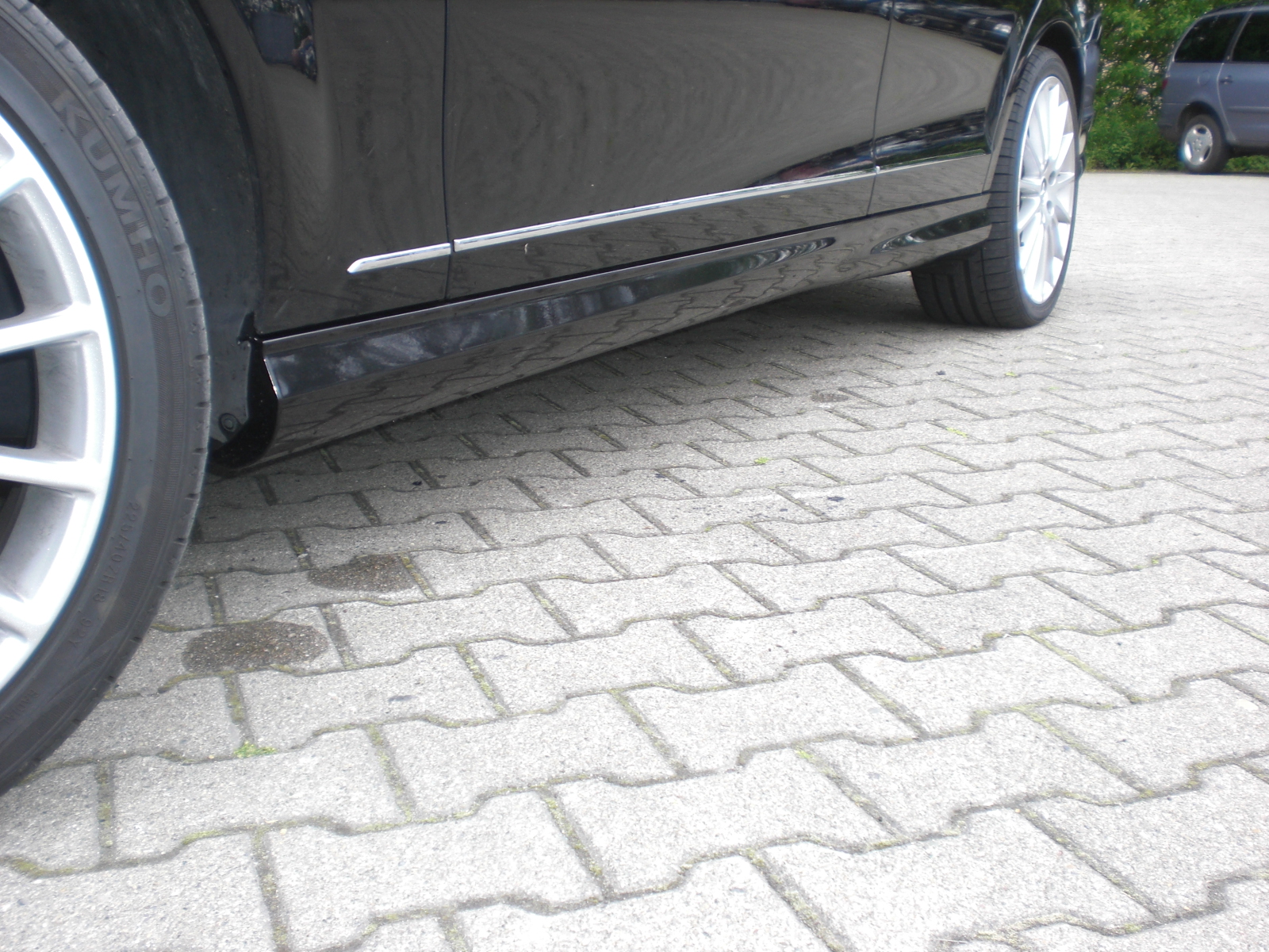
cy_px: 476
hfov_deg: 49.0
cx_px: 634
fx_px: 1393
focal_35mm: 38
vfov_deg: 37.7
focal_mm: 6.3
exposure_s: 1/125
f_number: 3.1
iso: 64
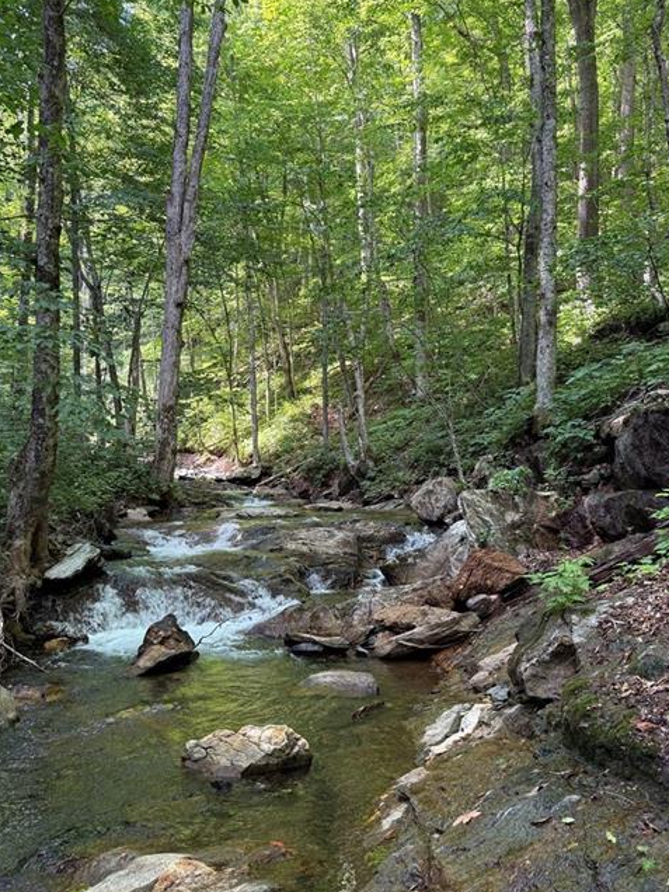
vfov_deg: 61.6
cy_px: 464
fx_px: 747
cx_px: 328
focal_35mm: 29
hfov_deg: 48.2
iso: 125
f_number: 1.78
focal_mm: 6.76
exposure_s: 1/121
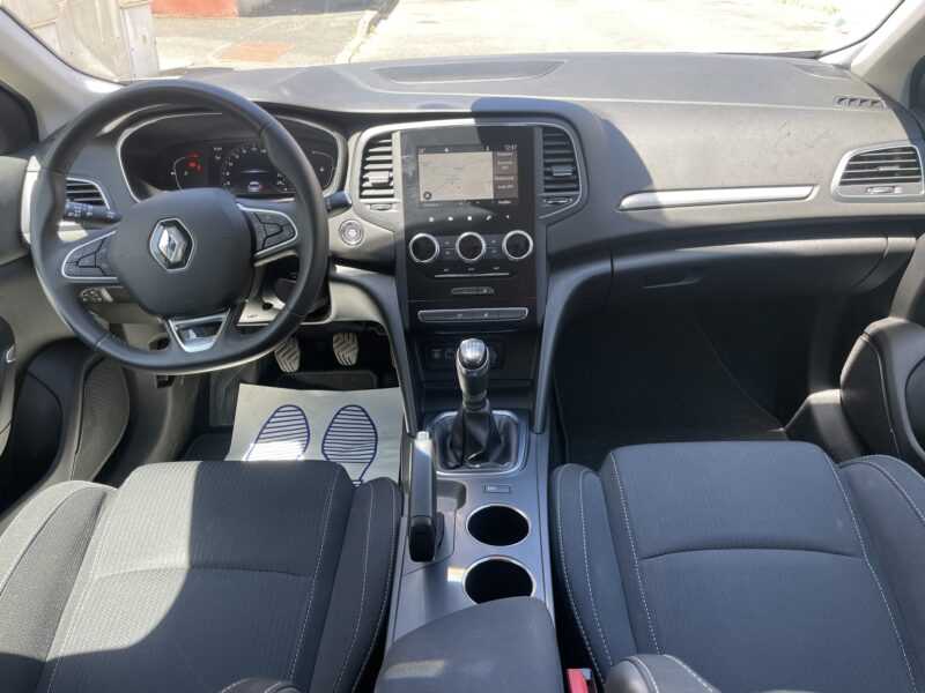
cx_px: 462
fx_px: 695
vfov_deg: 53.1
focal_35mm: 26
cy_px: 346
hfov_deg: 67.3
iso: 40
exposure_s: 1/121
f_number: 1.6
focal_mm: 4.2
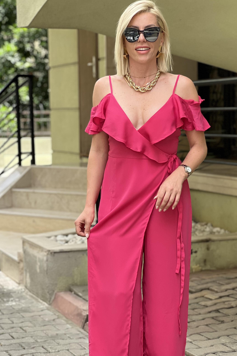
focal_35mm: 103
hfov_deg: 13.3
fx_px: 1017
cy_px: 223
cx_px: 145
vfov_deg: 19.8
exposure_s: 1/121
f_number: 2.8
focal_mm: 9
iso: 40
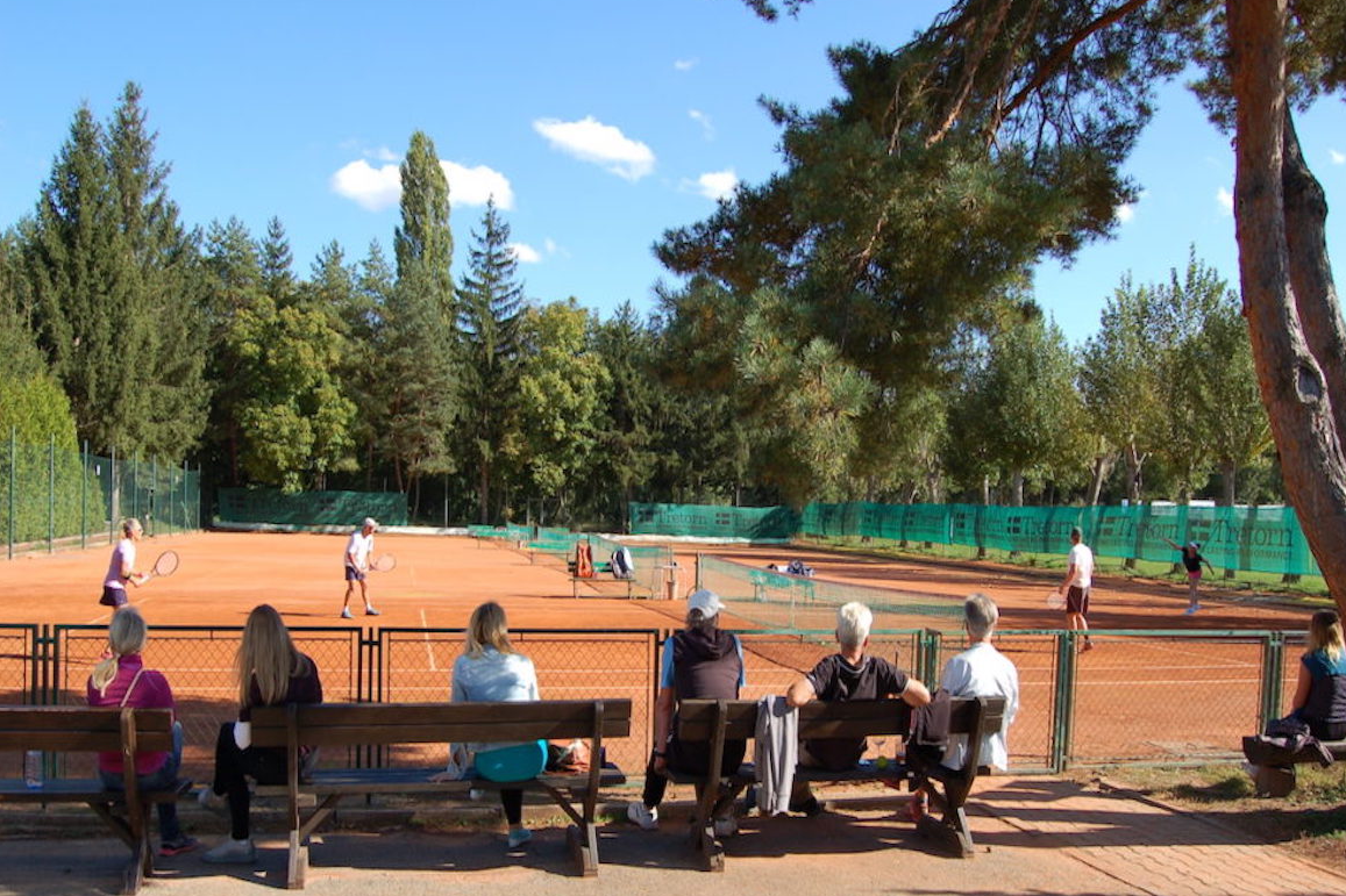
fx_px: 1047
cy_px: 457
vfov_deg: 46.4
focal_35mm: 28
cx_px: 677
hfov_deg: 65.5
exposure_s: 1/250
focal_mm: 18
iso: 200
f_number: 8
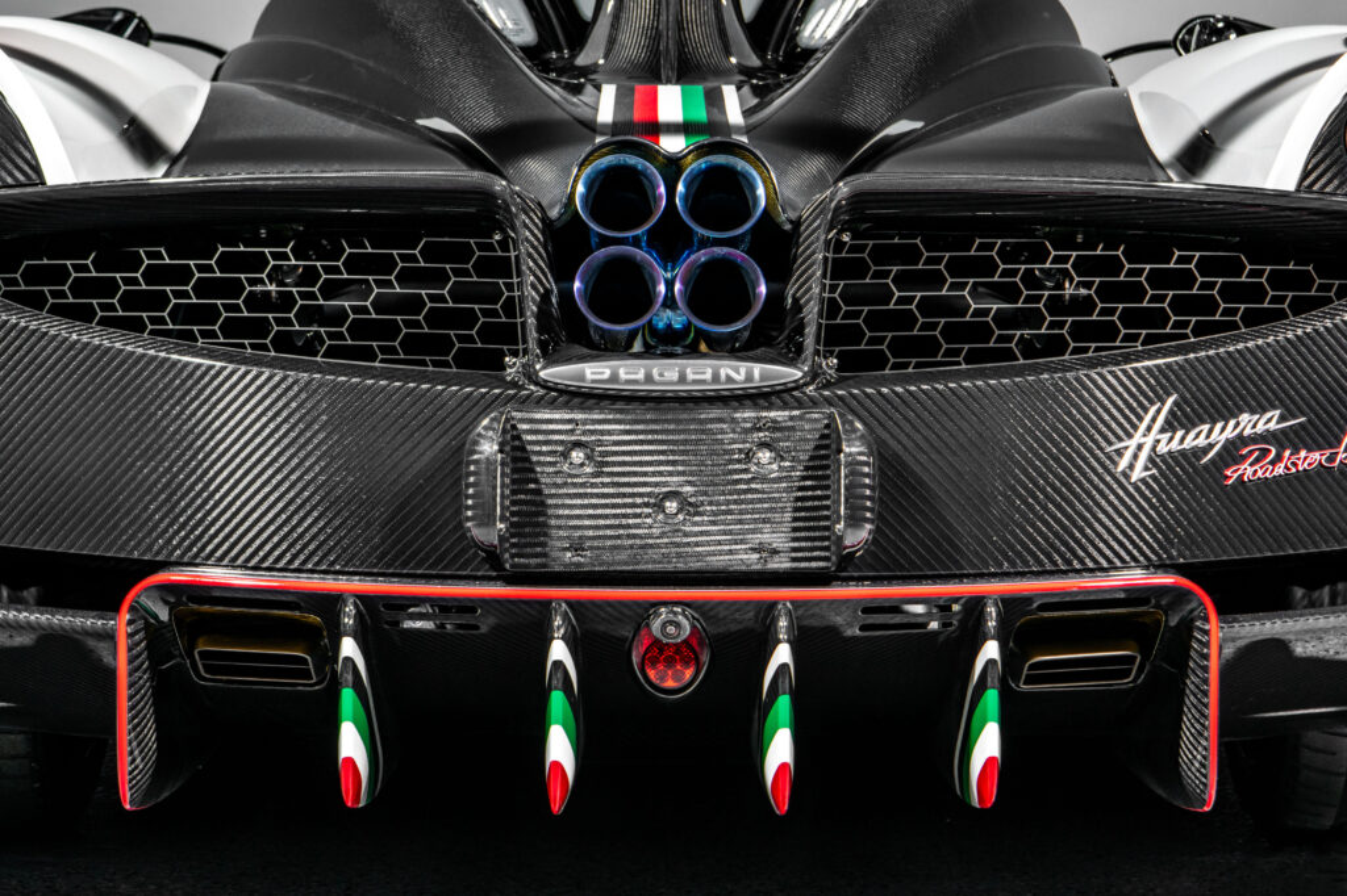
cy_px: 448
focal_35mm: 70
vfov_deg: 19.4
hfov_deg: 28.9
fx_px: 2618
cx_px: 674
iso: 160
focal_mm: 70
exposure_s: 1/125
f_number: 11
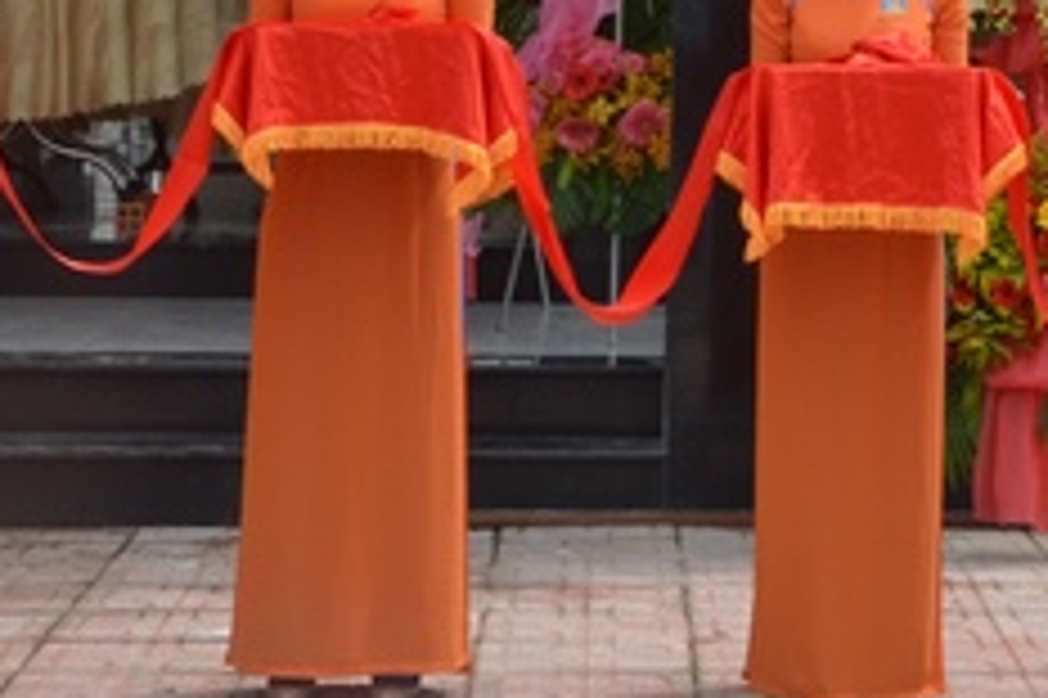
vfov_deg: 8.6
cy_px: -2
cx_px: 1075
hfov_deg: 12.7
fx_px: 4625
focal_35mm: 159
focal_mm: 38
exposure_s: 1/800
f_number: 14
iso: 1000
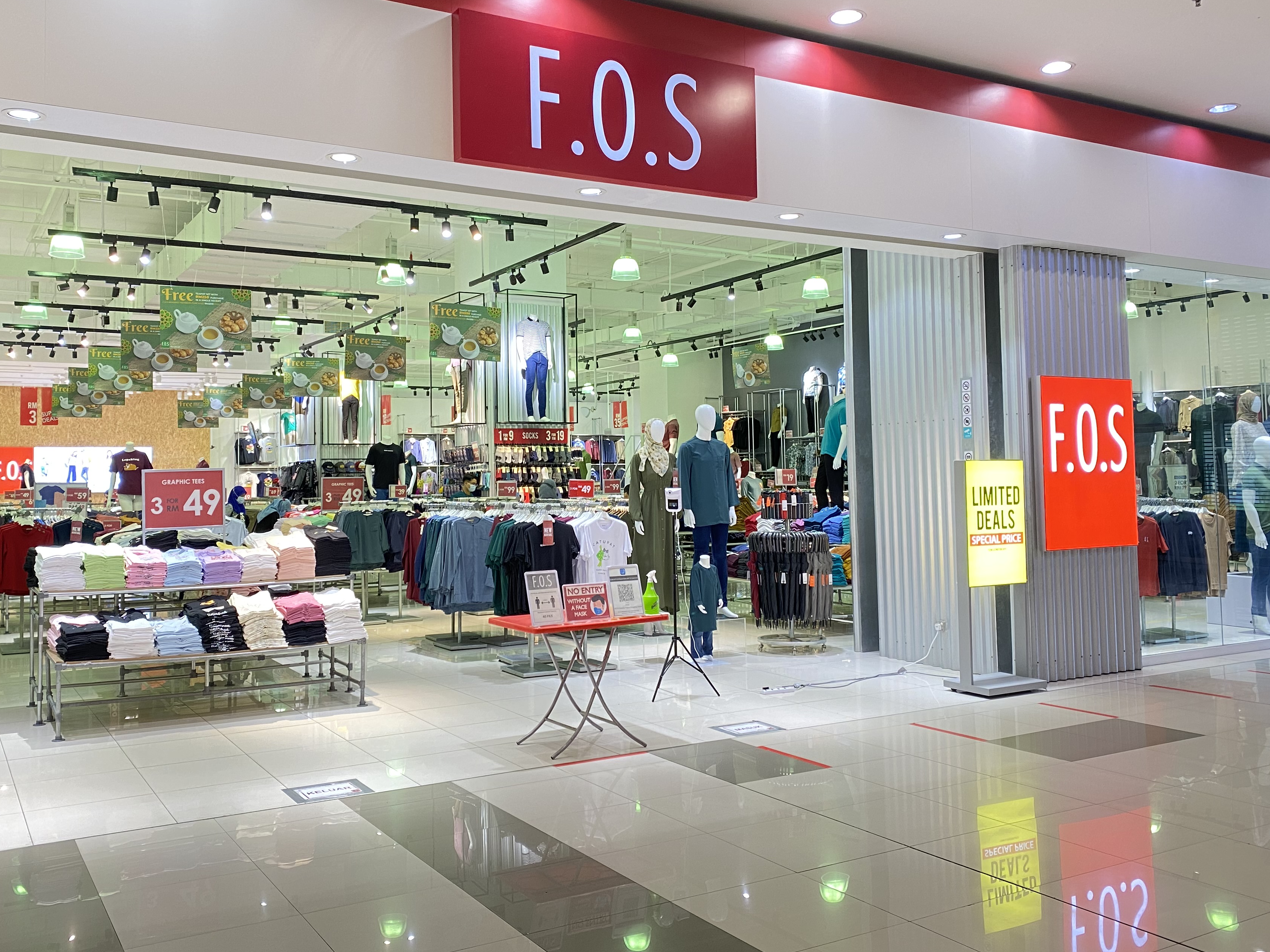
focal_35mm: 31
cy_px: 424
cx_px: 584
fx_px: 1137
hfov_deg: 58.3
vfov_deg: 45.4
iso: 100
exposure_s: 1/50
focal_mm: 4.25
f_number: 1.8
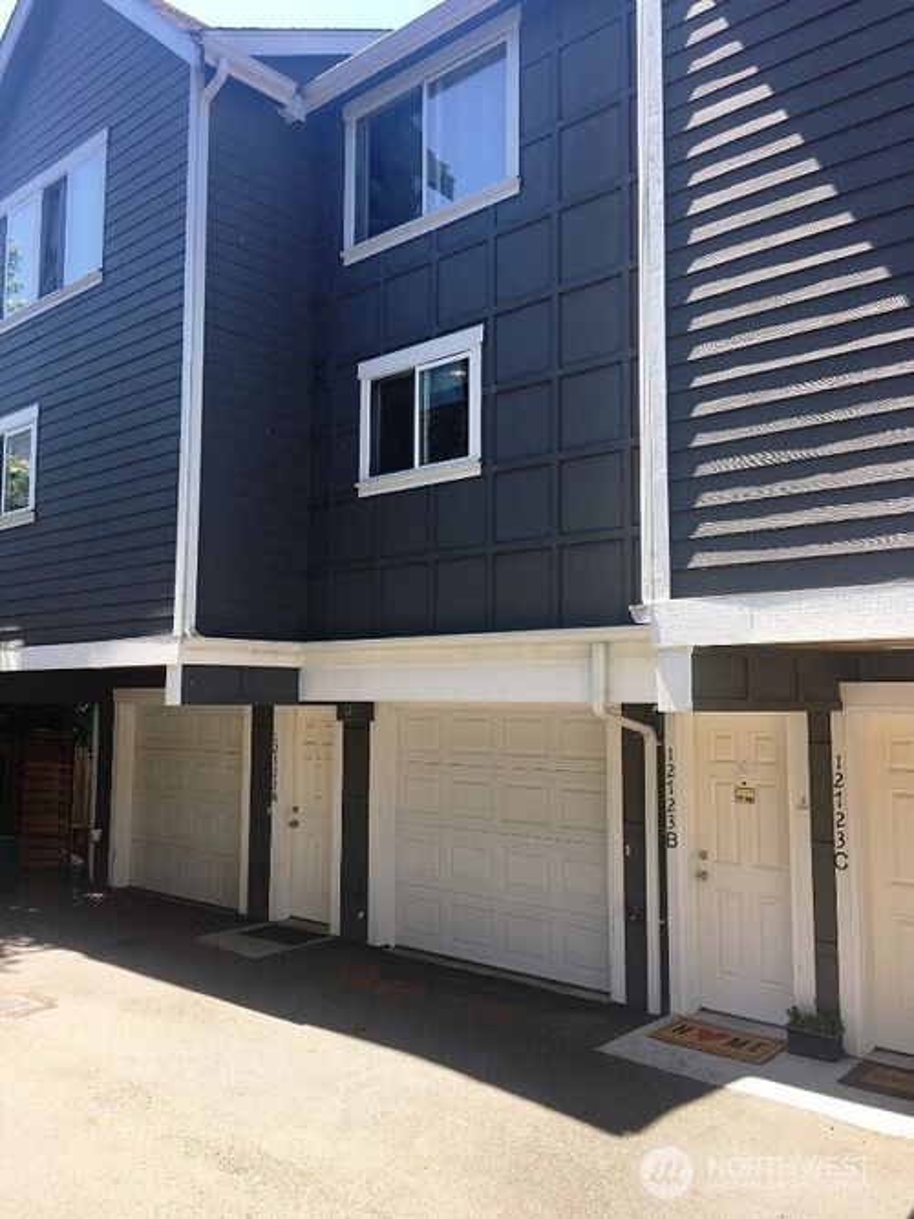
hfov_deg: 48.2
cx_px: 457
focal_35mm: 29
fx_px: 1021
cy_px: 610
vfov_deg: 61.7
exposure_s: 1/349
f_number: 2.2
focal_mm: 4.15
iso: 25
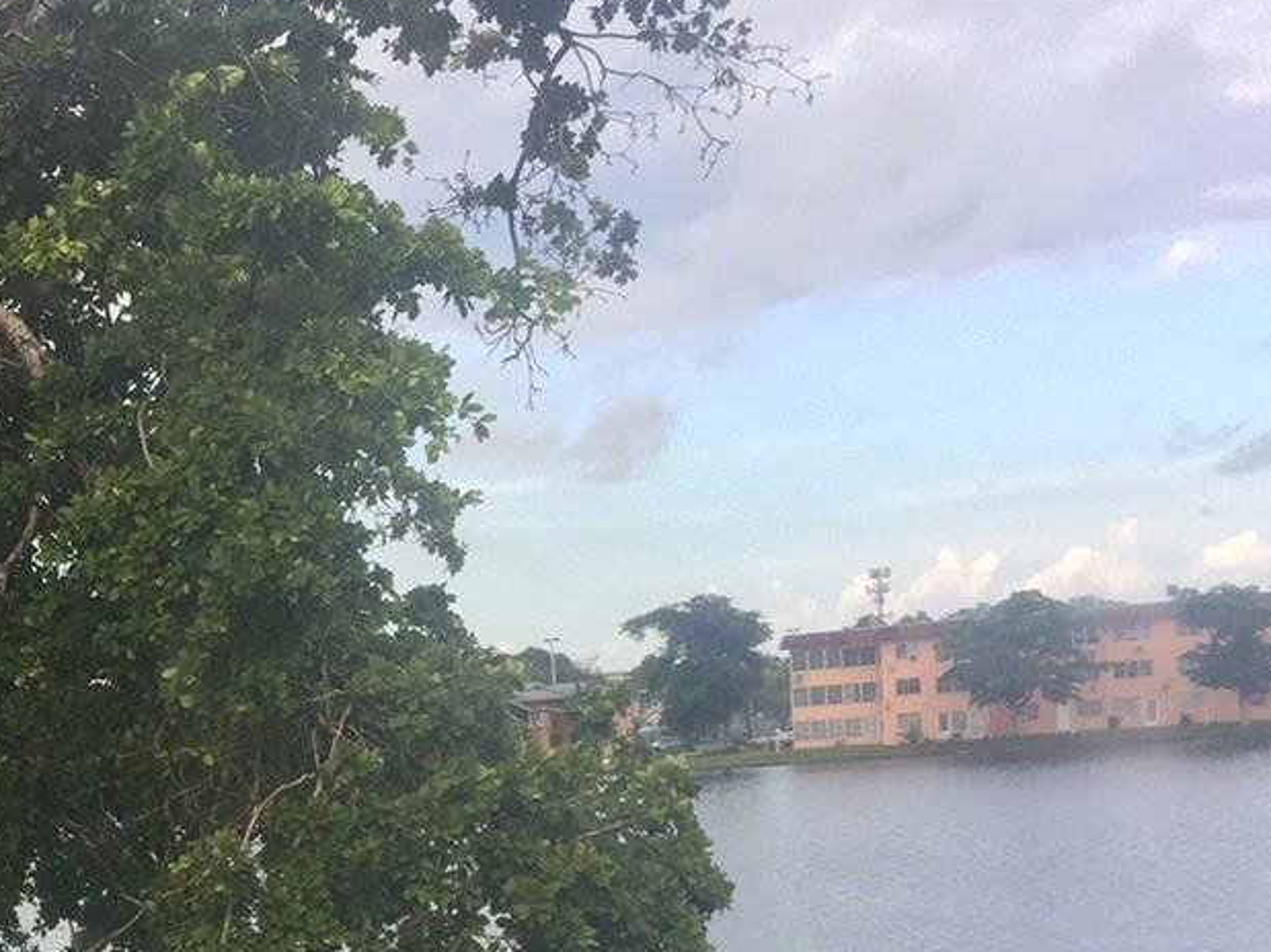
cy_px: 1053
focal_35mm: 75
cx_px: -78
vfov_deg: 18.8
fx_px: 2753
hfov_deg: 24.5
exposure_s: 1/170
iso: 32
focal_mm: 4.15
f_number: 2.2
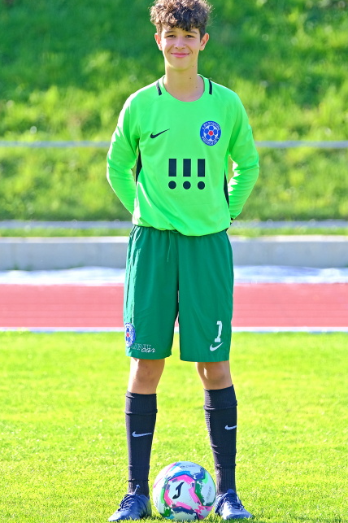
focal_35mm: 181
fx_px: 2627
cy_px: 257
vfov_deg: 11.4
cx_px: 178
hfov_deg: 7.6
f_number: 2.8
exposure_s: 1/950
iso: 320
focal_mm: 110.6
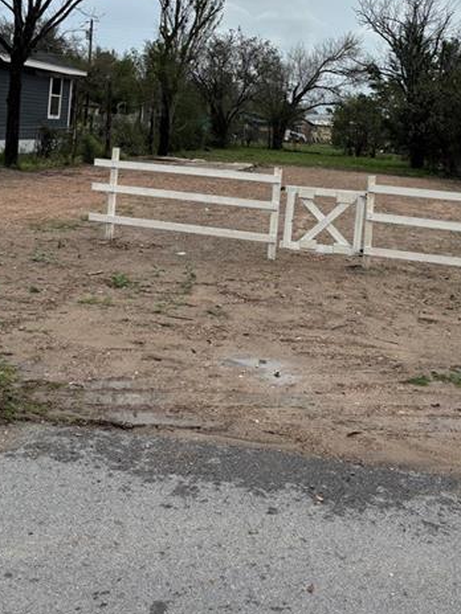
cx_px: 260
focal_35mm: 43
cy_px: 134
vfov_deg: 42.1
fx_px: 764
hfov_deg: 33.6
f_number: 1.6
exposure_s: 1/3106
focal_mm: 5.96
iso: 50
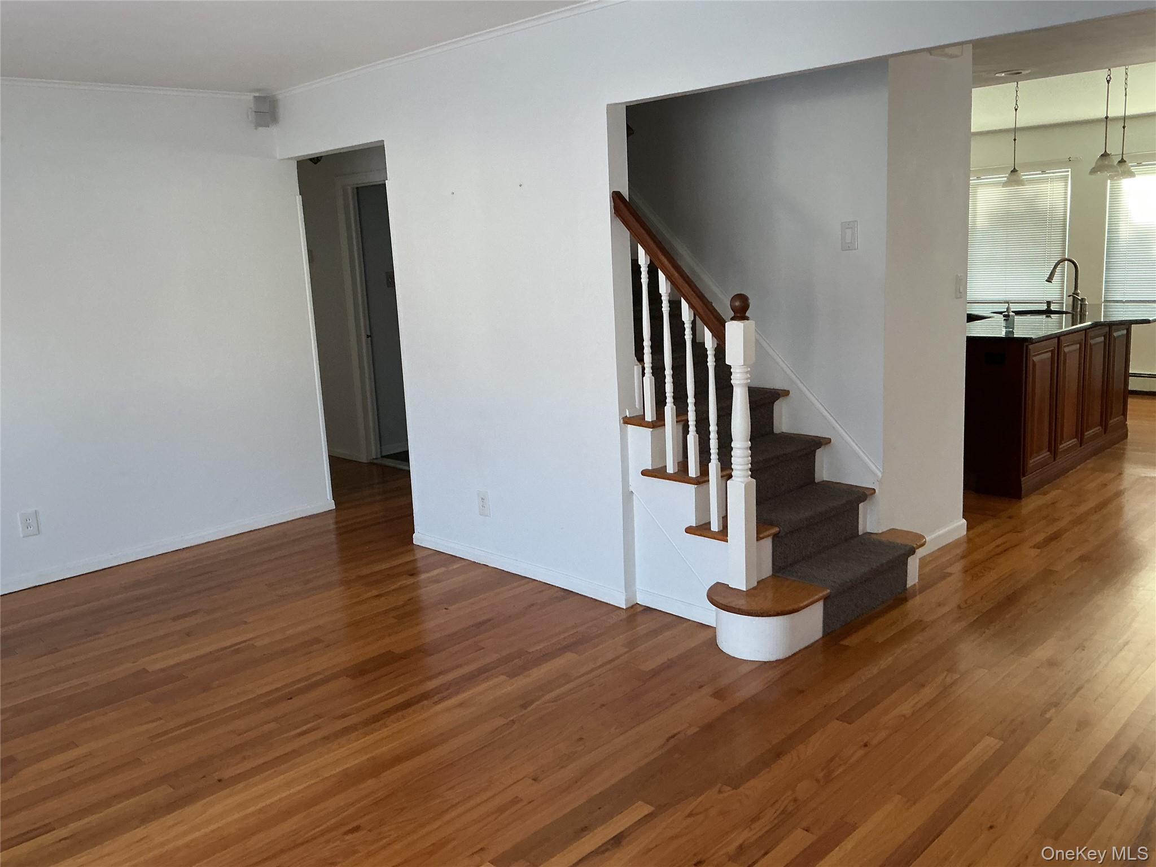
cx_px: 578
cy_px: 434
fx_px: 968
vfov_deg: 48.2
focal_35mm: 29
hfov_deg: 61.7
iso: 200
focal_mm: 3
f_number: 1.8
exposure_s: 1/60
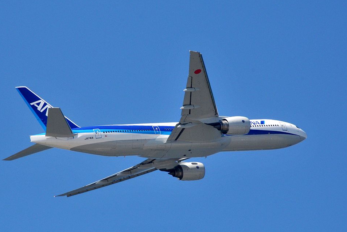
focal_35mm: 321
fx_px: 3094
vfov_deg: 4.3
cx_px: 147
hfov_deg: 6.4
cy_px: 120
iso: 500
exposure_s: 1/800
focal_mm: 170
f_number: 14
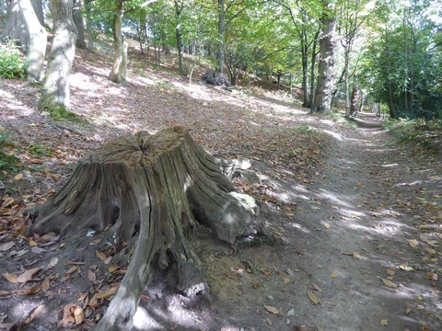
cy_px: 166
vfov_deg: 54.9
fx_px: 319
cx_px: 221
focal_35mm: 25
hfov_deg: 69.4
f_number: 3.3
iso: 250
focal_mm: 4.3
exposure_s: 1/60
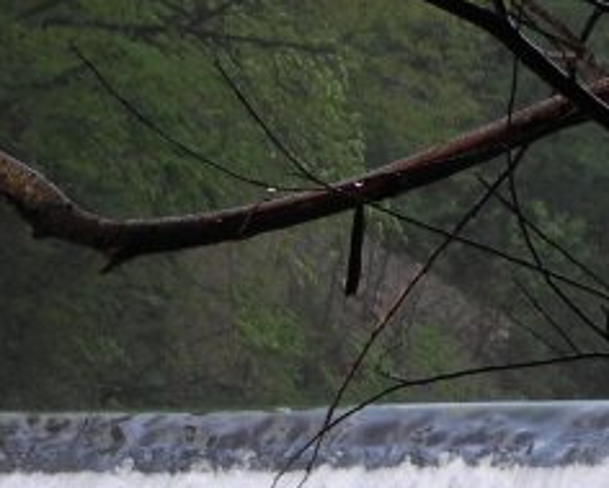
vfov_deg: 5.5
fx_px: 4923
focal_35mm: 273
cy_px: 1074
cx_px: -26
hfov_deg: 7.0
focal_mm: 11.8
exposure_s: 1/50.6
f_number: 3.5
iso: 100
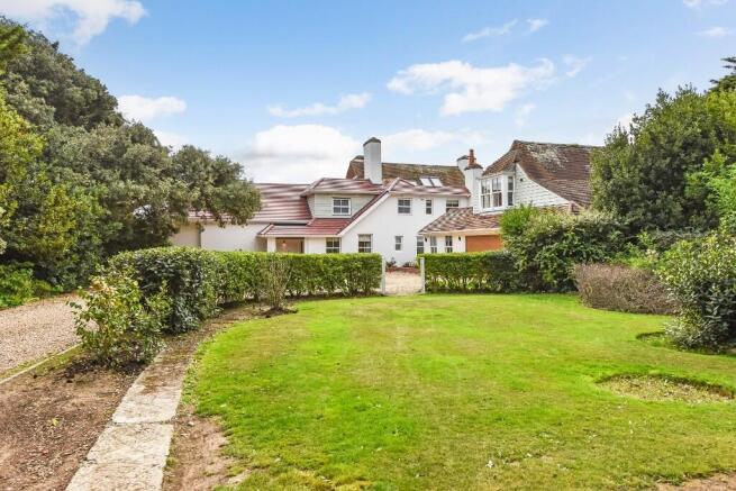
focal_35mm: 24
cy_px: 246
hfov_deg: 73.7
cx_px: 368
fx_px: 491
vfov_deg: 53.2
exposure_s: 1/800
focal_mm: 24
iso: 320
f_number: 9
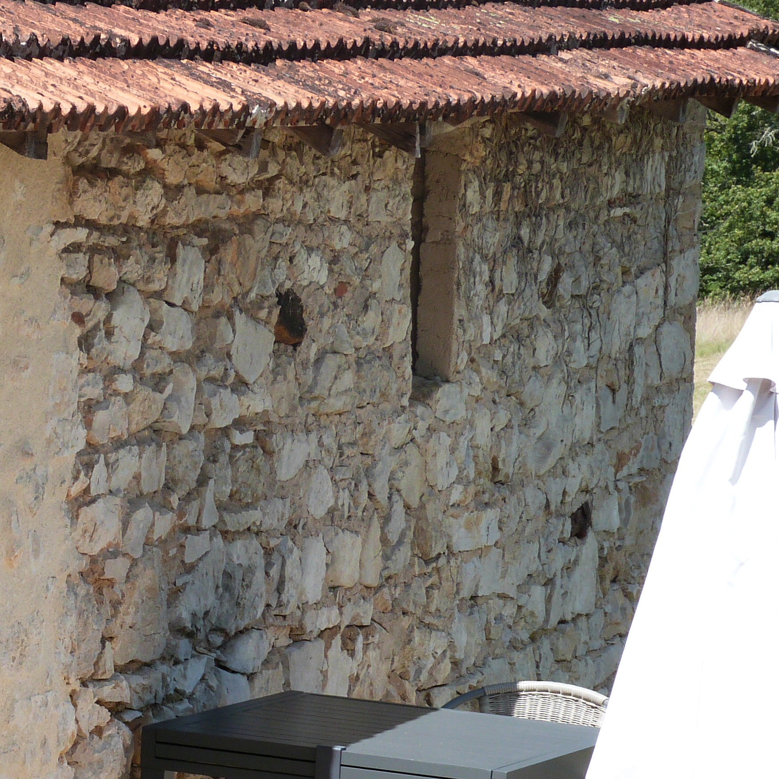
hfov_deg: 8.6
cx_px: -24
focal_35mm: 203
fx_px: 5168
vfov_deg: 8.6
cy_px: 650
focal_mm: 18.2
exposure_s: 1/250
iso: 100
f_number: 5.6
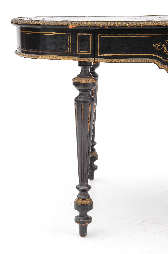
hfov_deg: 15.1
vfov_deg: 22.7
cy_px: 127
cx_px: 84
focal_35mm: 90
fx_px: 633
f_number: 16
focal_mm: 60
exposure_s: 1/80
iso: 400
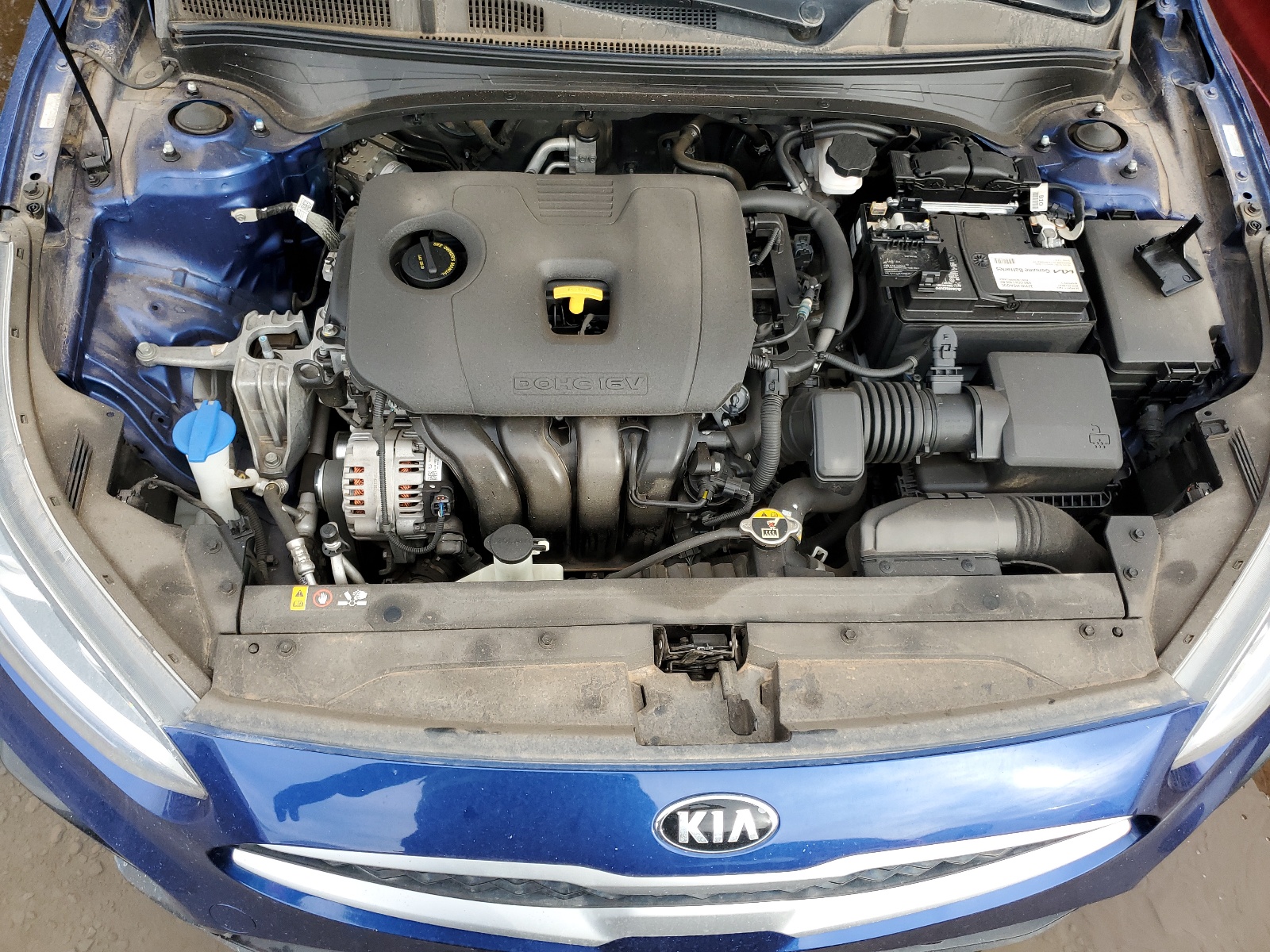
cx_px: 635
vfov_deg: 53.1
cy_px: 476
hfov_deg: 67.3
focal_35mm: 26
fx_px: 954
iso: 50
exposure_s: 1/385
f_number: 1.5
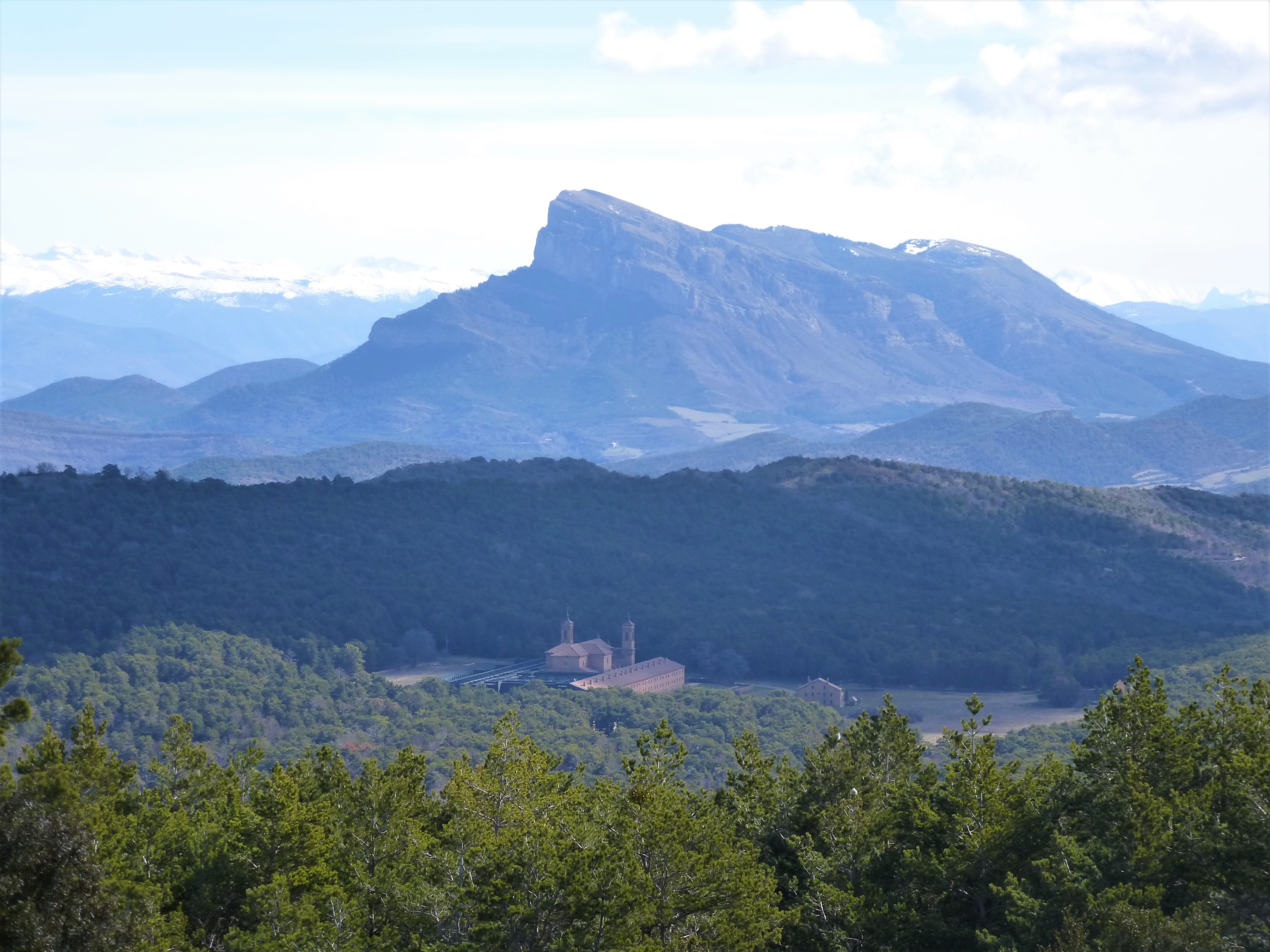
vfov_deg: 13.1
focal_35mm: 113
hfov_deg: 17.4
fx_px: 4146
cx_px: 635
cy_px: 476
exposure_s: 1/400
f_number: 5.1
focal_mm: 20.2
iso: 160
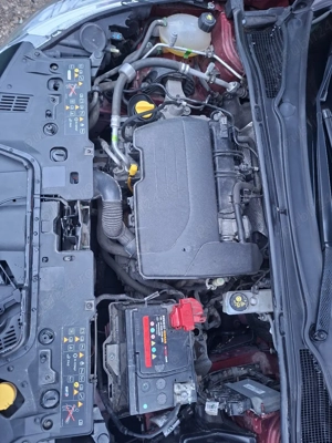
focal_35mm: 23
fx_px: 294
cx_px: 166
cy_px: 222
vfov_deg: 73.9
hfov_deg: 58.9
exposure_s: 1/33
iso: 250
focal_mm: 5.54
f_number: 1.8
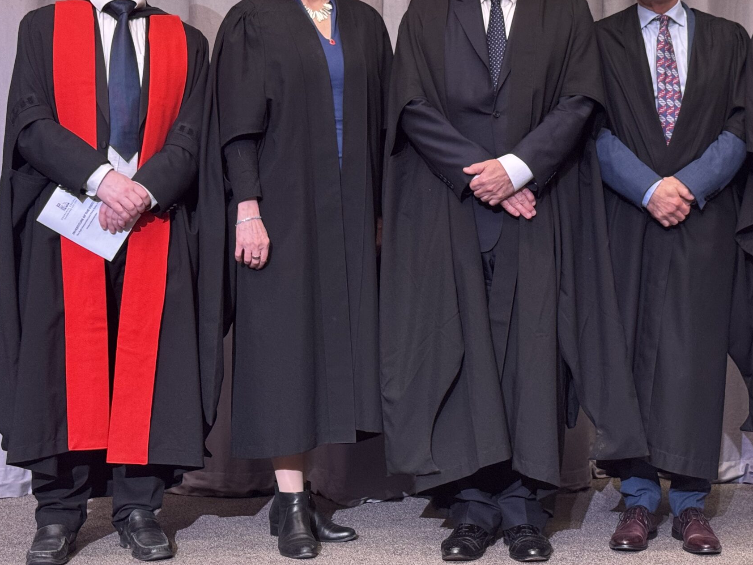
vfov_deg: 20.1
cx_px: 496
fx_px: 1588
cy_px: 190
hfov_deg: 26.5
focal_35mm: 73
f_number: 1.78
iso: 200
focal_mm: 6.76
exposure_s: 1/33
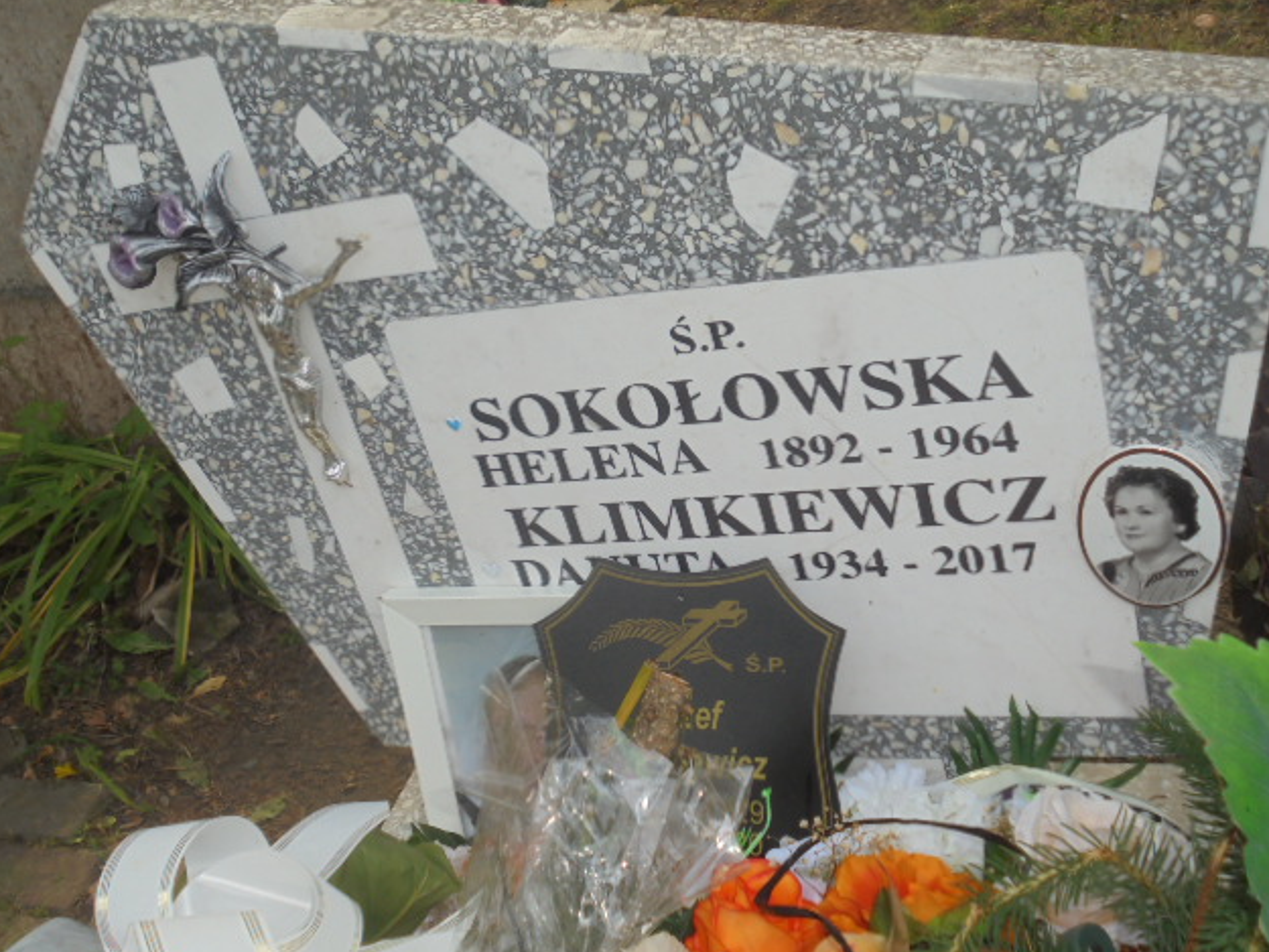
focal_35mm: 44
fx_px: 1613
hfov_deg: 42.9
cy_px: 471
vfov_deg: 32.9
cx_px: 642
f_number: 4.5
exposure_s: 1/100
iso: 100
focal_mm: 7.8
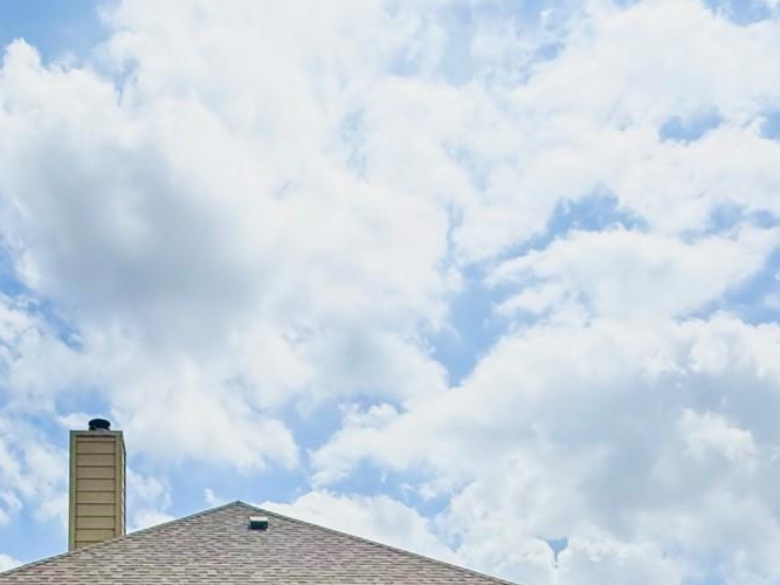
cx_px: 212
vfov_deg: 26.9
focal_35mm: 43
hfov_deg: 42.7
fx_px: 969
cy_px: 805
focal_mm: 2.22
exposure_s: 1/2976
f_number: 2.2
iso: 50
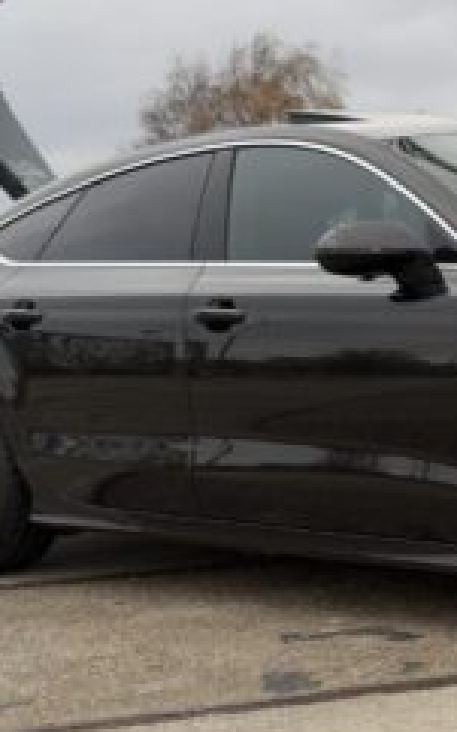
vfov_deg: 29.4
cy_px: 357
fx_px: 1397
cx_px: 575
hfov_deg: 17.5
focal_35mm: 70
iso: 64
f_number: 1.78
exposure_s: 1/280
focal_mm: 6.76
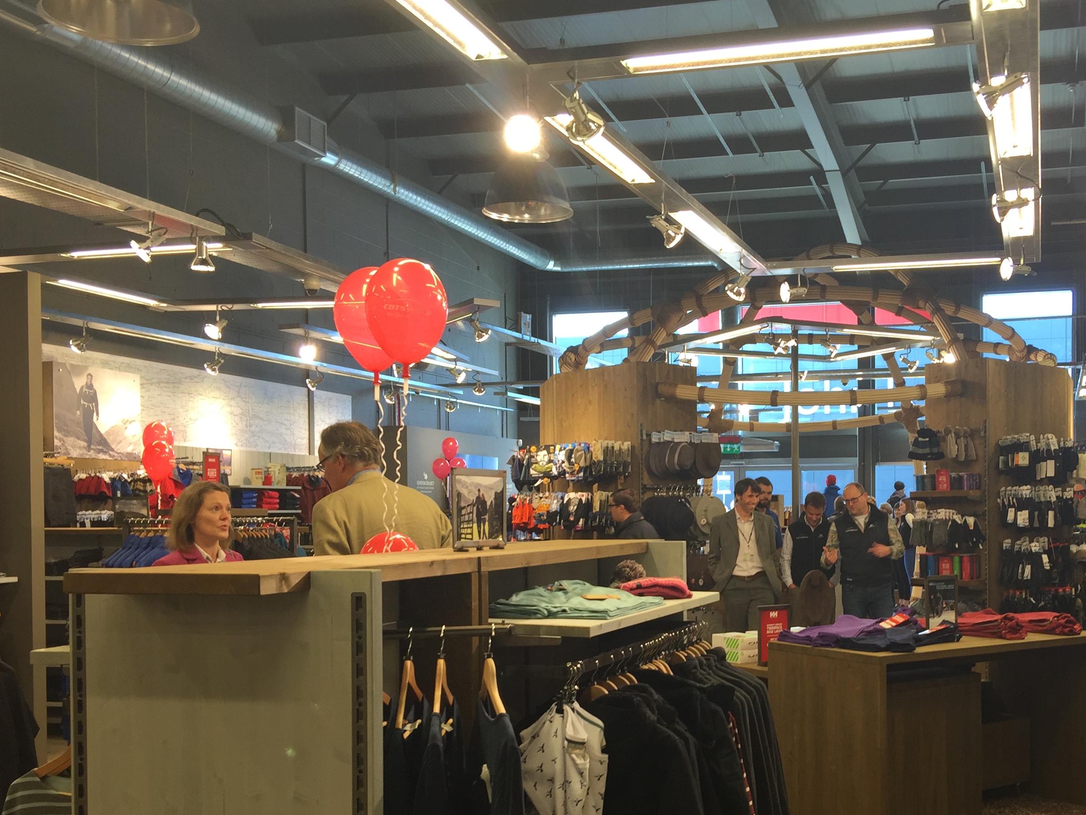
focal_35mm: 40
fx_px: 1255
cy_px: 542
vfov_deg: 35.6
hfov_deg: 46.0
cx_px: 731
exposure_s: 1/50
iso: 32
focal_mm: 4.15
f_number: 2.2
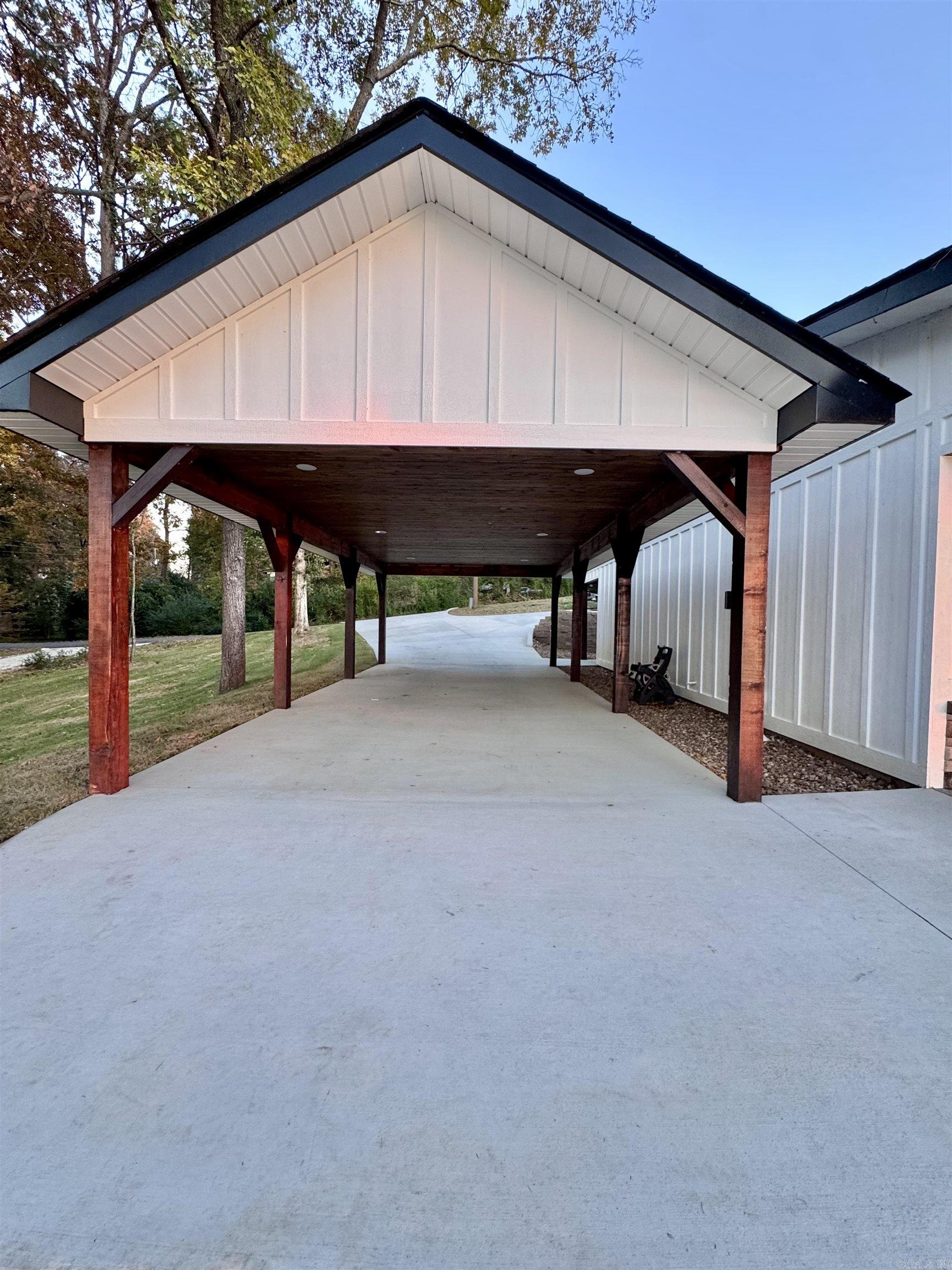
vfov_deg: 102.1
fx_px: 513
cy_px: 635
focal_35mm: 14
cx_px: 476
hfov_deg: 85.7
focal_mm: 2.22
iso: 125
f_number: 2.2
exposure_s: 1/99
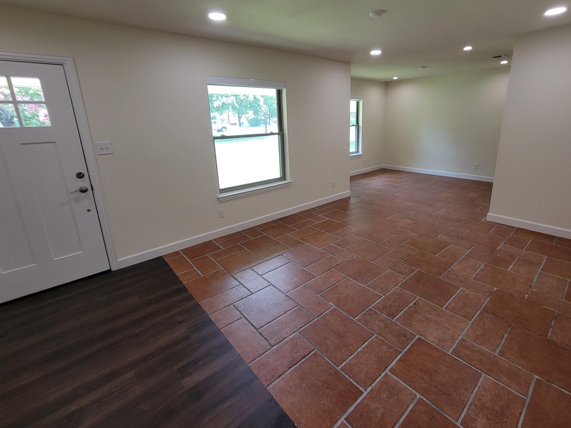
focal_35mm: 15
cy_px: 187
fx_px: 247
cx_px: 303
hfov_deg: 98.1
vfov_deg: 81.4
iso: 64
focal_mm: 2.2
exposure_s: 1/60
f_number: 2.2
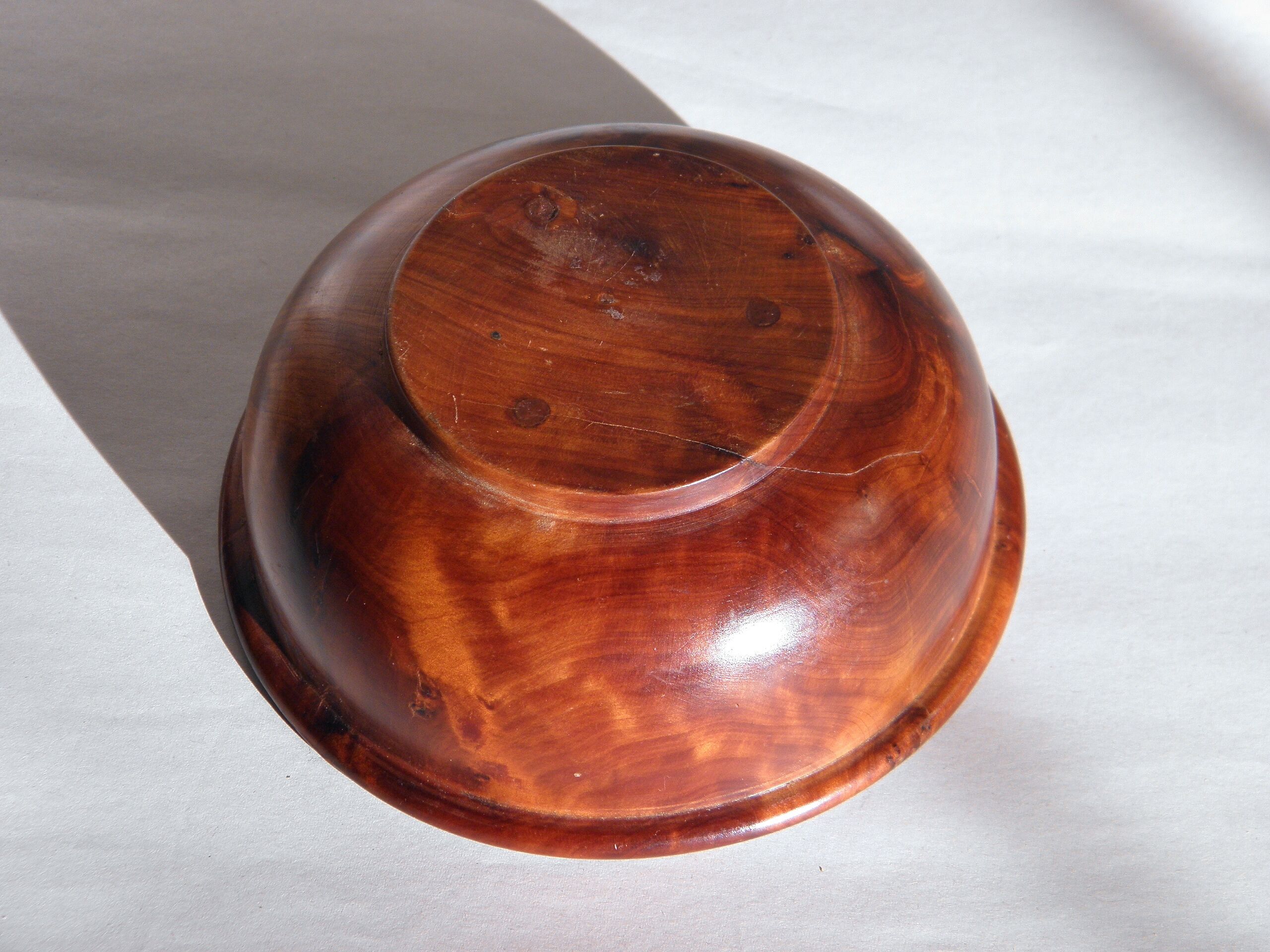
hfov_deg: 18.5
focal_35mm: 106
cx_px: 635
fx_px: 3889
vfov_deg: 14.0
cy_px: 476
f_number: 4.7
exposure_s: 1/80
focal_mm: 19
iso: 100
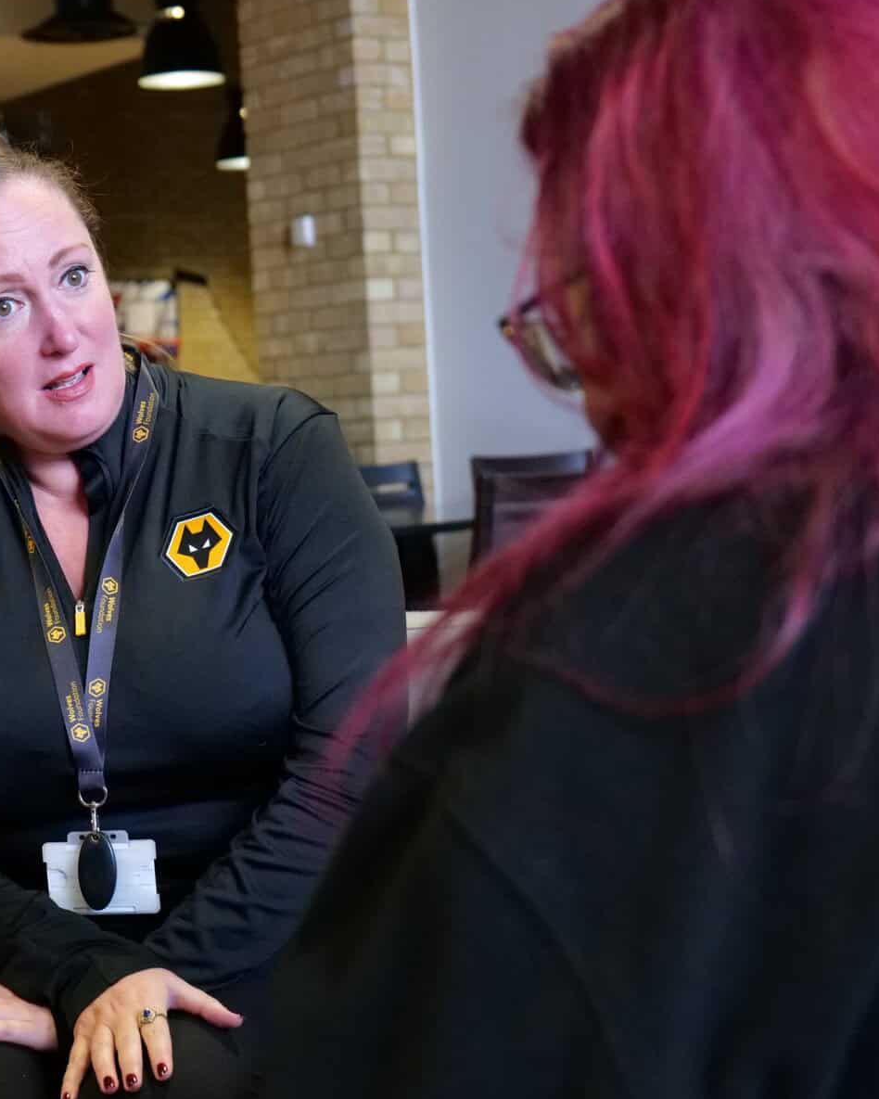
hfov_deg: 19.8
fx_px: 2504
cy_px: 545
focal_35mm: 77
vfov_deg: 24.7
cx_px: 262
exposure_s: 1/160
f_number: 5.4
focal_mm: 54
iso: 6400
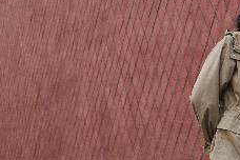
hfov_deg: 21.1
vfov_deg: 14.9
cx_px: 262
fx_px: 613
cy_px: 68
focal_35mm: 92
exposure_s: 1/160
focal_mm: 42
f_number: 4.5
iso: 160
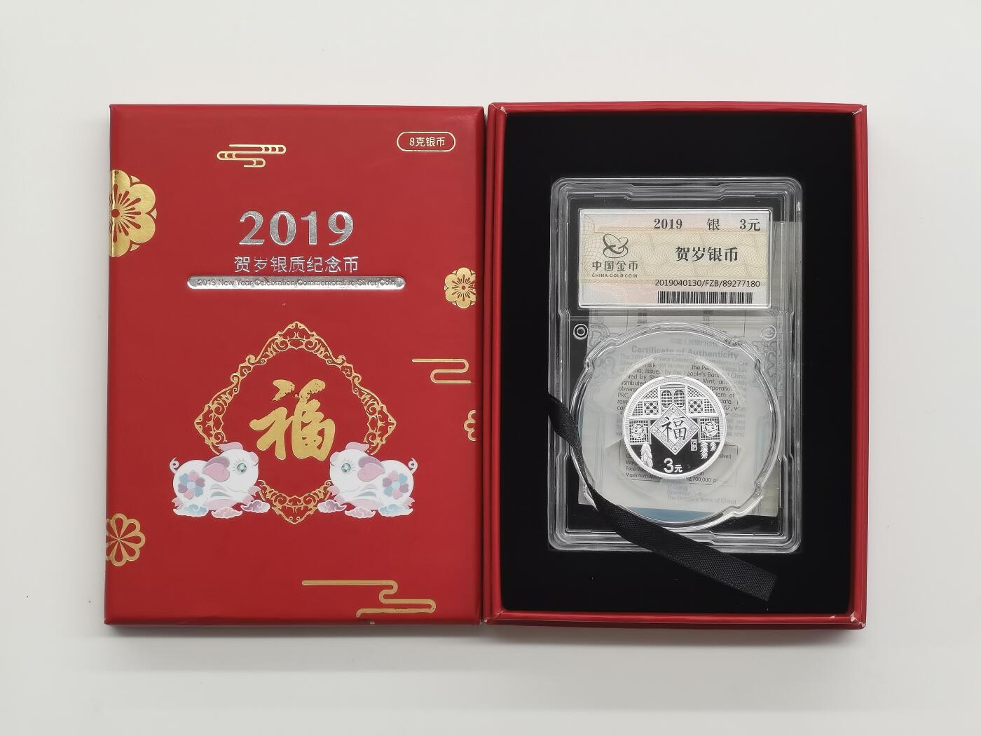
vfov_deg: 18.2
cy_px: 368
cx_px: 490
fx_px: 2295
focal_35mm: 81
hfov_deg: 24.1
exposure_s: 1/100
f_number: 16
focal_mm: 7.48
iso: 250
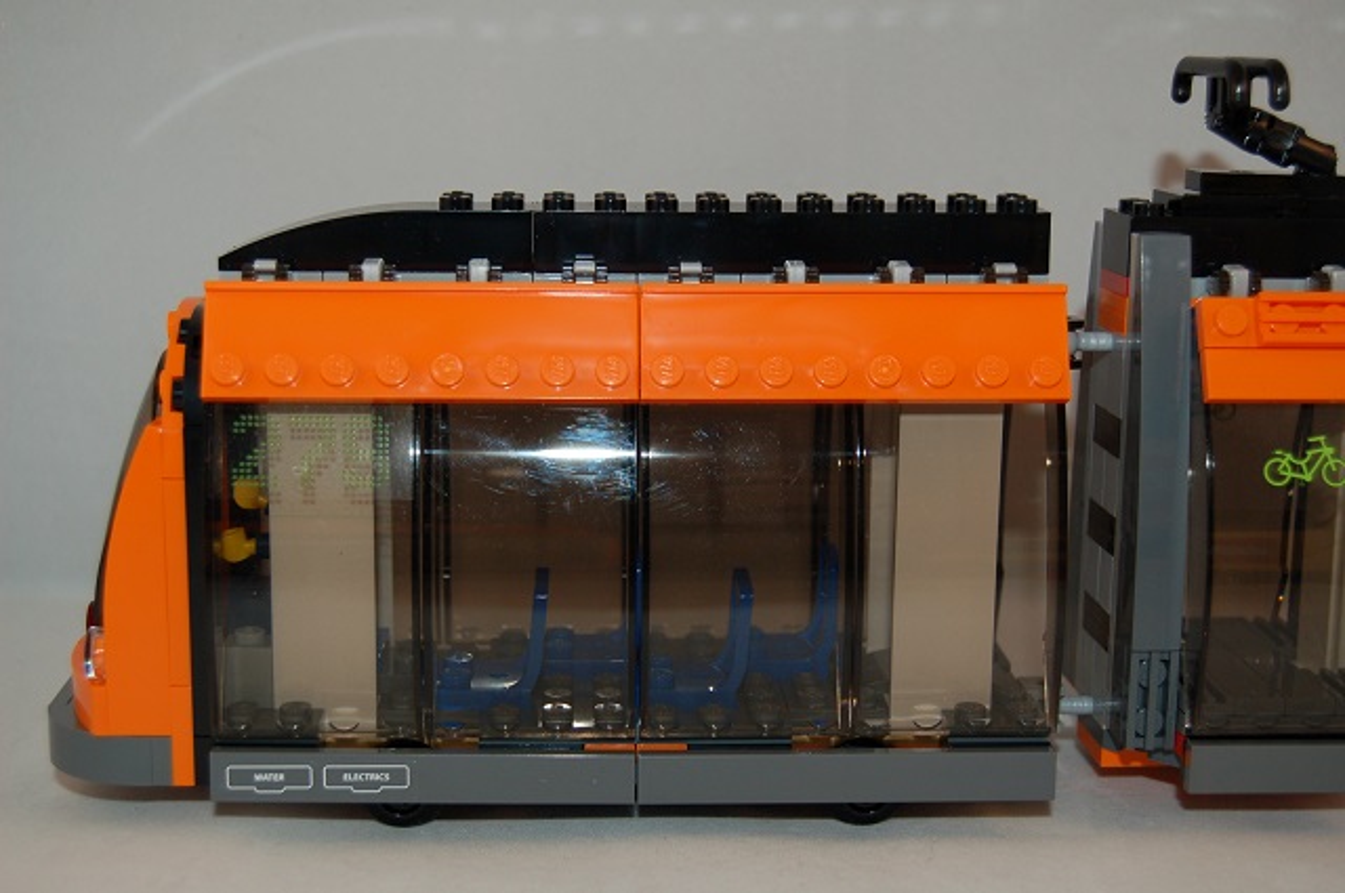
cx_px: 672
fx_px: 2127
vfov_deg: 23.7
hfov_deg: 35.1
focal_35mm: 57
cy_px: 446
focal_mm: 38
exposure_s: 1/200
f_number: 5
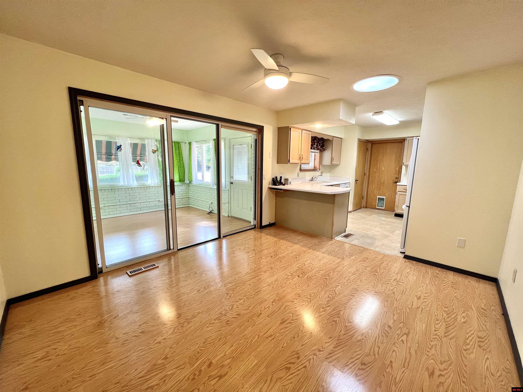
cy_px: 196
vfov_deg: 89.9
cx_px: 262
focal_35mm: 13
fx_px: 196
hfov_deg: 106.2
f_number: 1.8
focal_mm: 1.57
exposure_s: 1/120
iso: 250
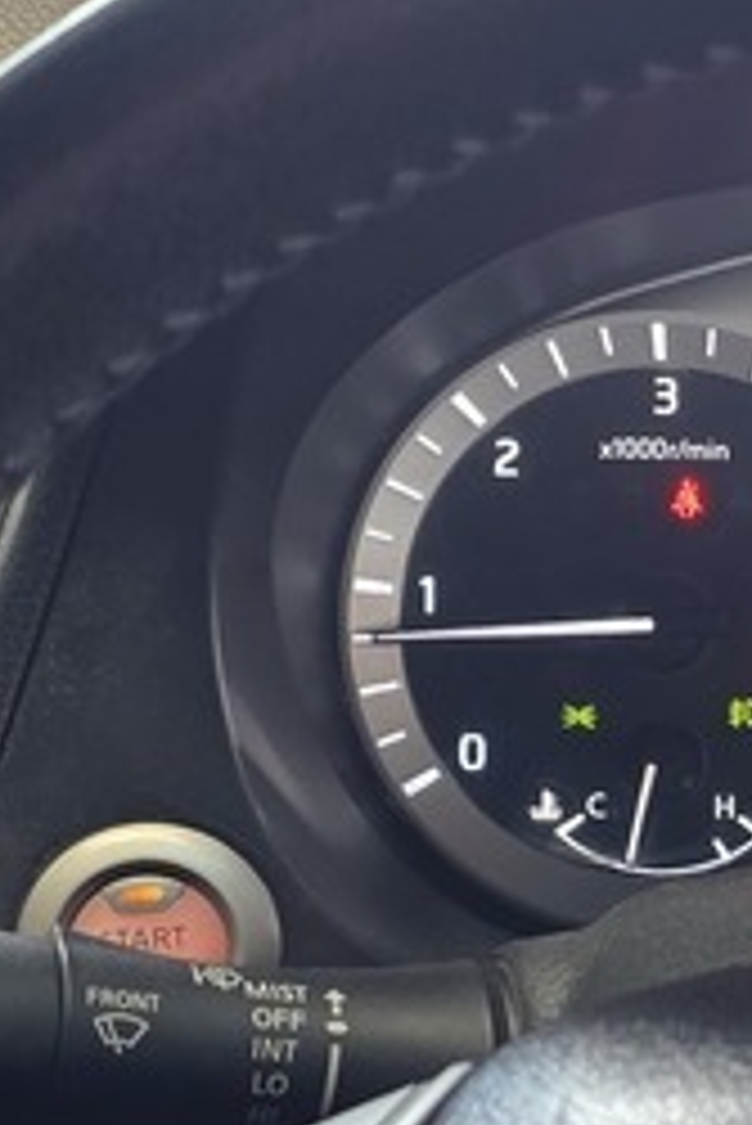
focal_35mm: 98
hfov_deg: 13.2
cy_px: 752
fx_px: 3066
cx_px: 1130
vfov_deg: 20.7
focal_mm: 6.25
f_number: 1.7
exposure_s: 1/55.3
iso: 125
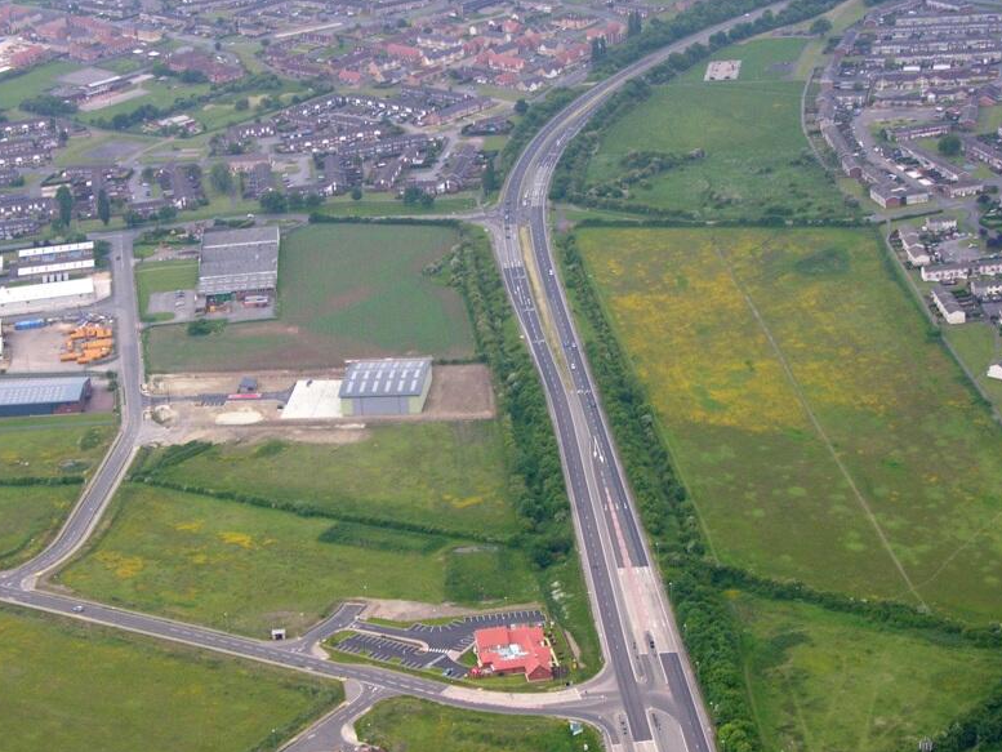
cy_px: 467
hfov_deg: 22.5
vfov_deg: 17.0
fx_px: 2519
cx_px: 380
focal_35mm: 87
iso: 200
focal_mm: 16.8
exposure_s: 1/500
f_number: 5.2
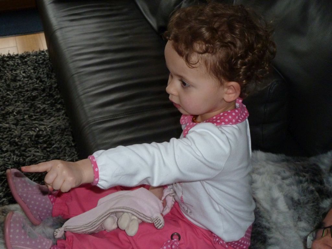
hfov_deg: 36.8
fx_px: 499
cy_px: 124
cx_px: 166
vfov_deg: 28.0
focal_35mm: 52
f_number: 3.8
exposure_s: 1/125
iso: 400
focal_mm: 8.5
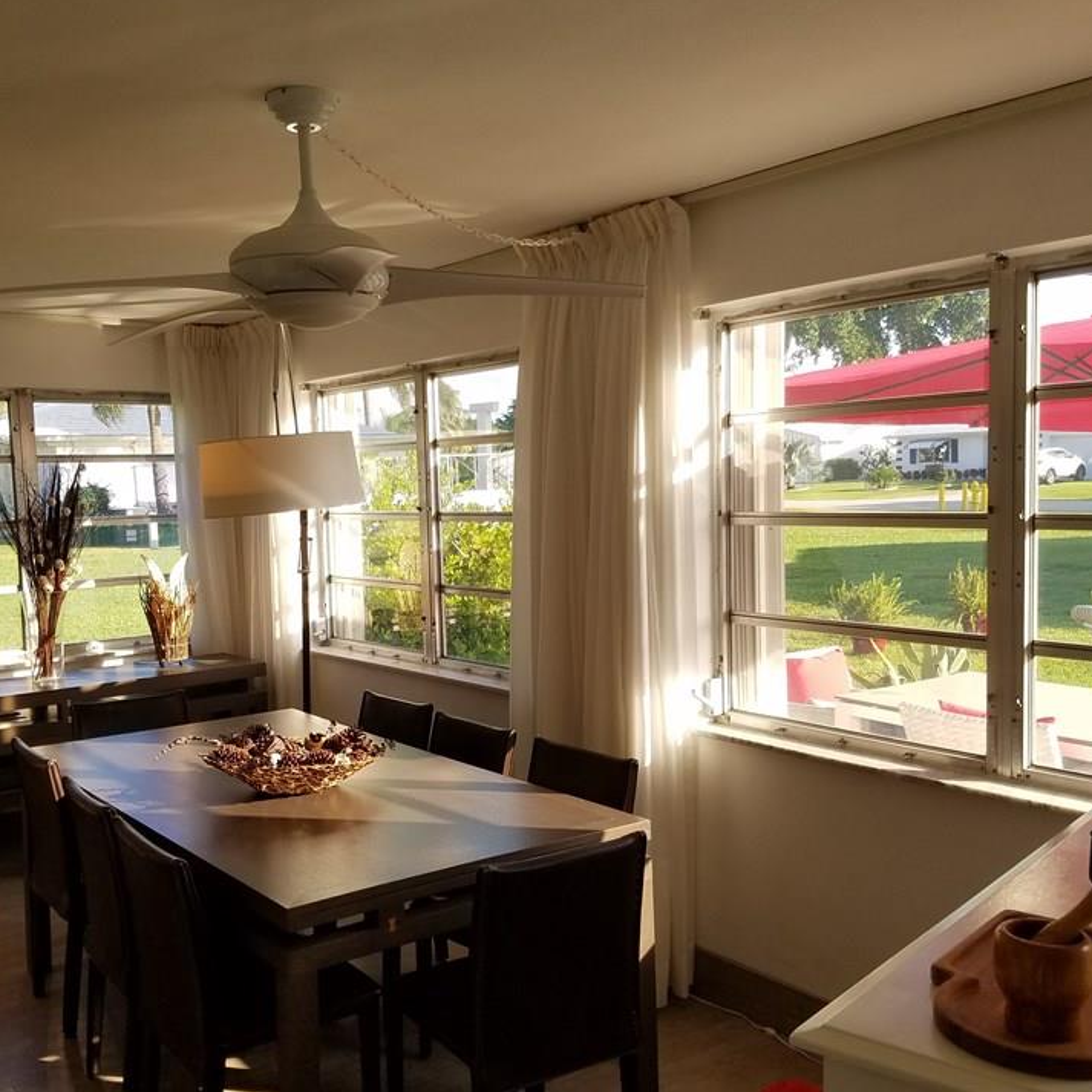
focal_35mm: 33
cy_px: 530
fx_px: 1178
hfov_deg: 49.6
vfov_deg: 49.7
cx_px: 476
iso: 50
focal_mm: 4.2
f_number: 1.7
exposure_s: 1/442
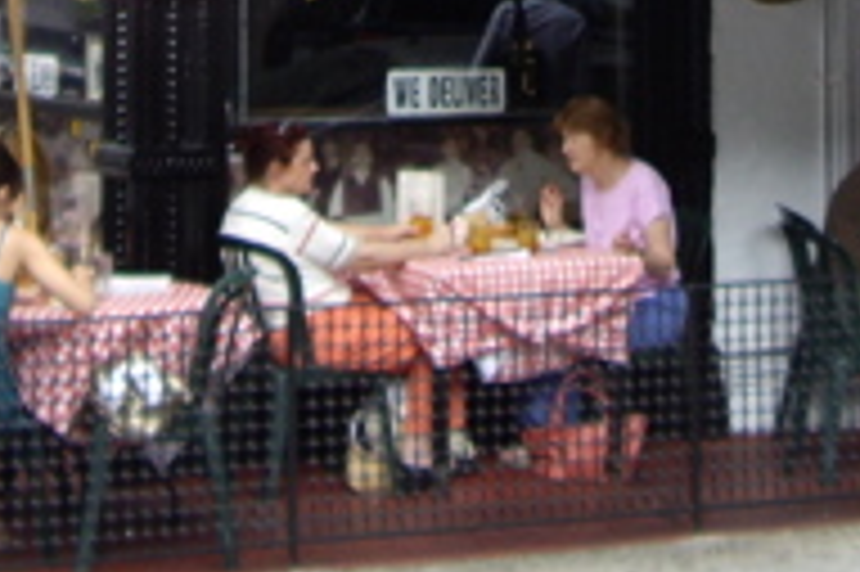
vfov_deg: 8.4
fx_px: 3700
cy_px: -522
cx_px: 608
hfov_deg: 13.2
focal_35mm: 155
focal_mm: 7.9
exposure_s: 1/160
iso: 100
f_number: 2.8
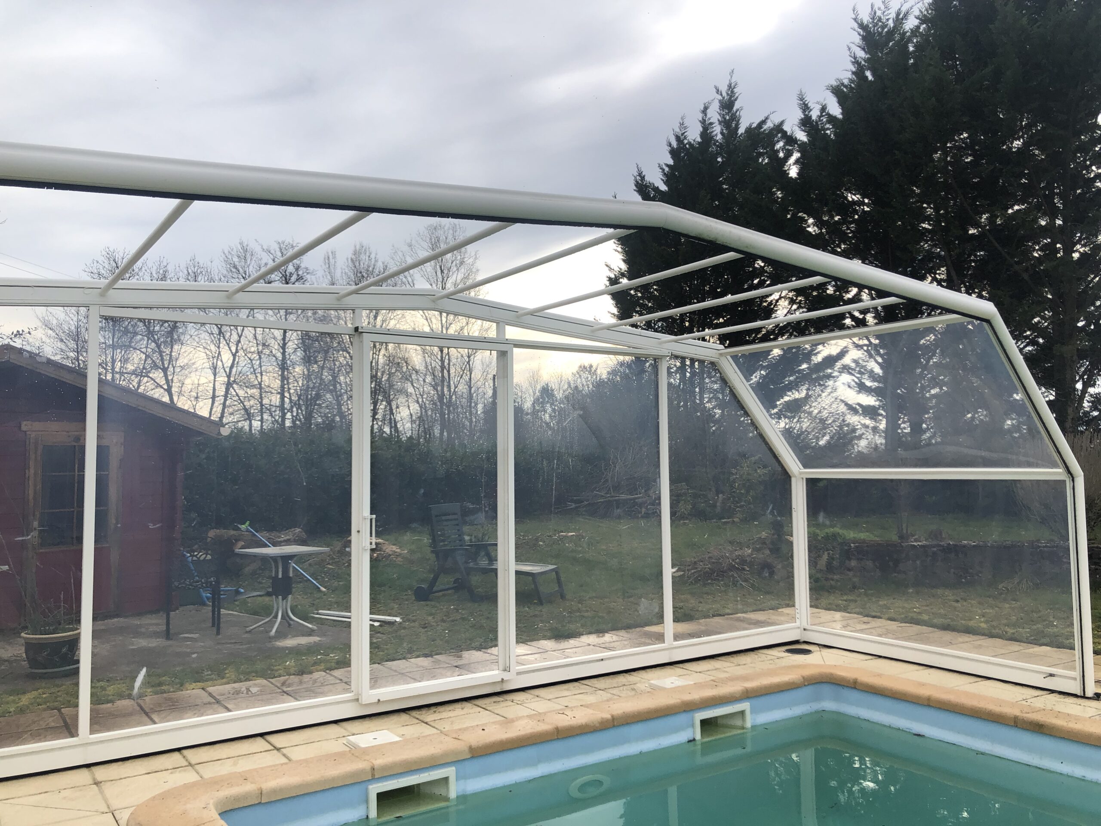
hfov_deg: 63.4
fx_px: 891
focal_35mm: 28
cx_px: 550
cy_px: 413
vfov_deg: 49.7
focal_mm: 4
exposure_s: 1/1297
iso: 20
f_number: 1.8
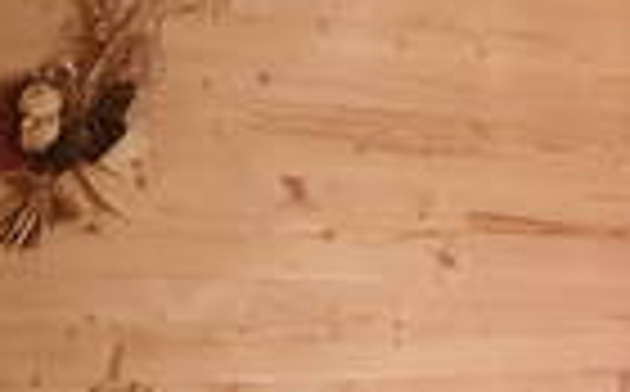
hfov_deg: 28.6
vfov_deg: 17.3
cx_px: 472
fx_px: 1217
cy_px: 491
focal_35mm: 71
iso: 320
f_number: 1.5
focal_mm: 4.3
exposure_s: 1/25
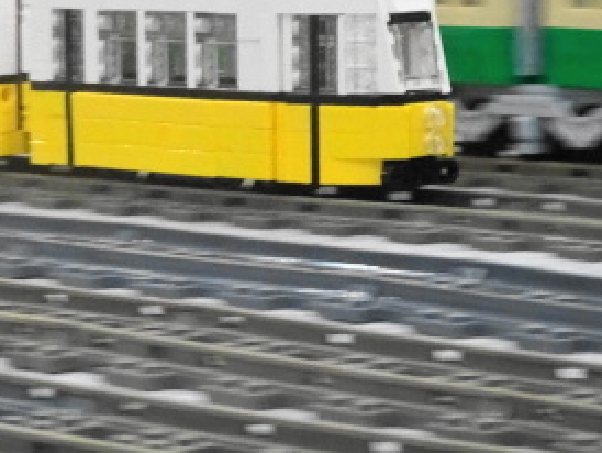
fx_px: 3168
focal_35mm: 182
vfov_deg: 8.1
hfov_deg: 10.8
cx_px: 55
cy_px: 40
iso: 800
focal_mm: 13.26
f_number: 5
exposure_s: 1/50
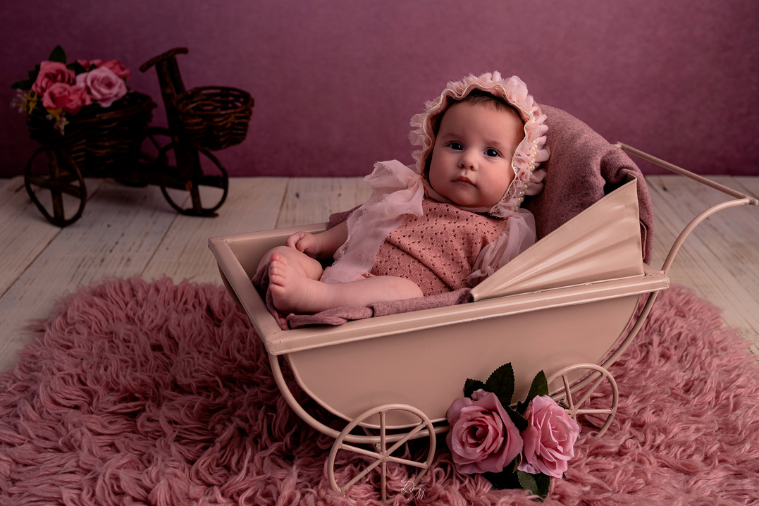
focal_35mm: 39
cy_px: 234
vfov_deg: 34.2
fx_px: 822
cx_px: 414
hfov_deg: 49.5
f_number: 4.5
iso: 160
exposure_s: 1/160
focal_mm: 35
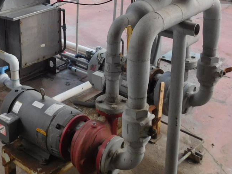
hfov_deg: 33.7
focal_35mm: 56
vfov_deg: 24.7
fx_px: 375
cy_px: -7
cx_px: 58
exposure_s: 1/160
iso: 125
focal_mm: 4
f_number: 3
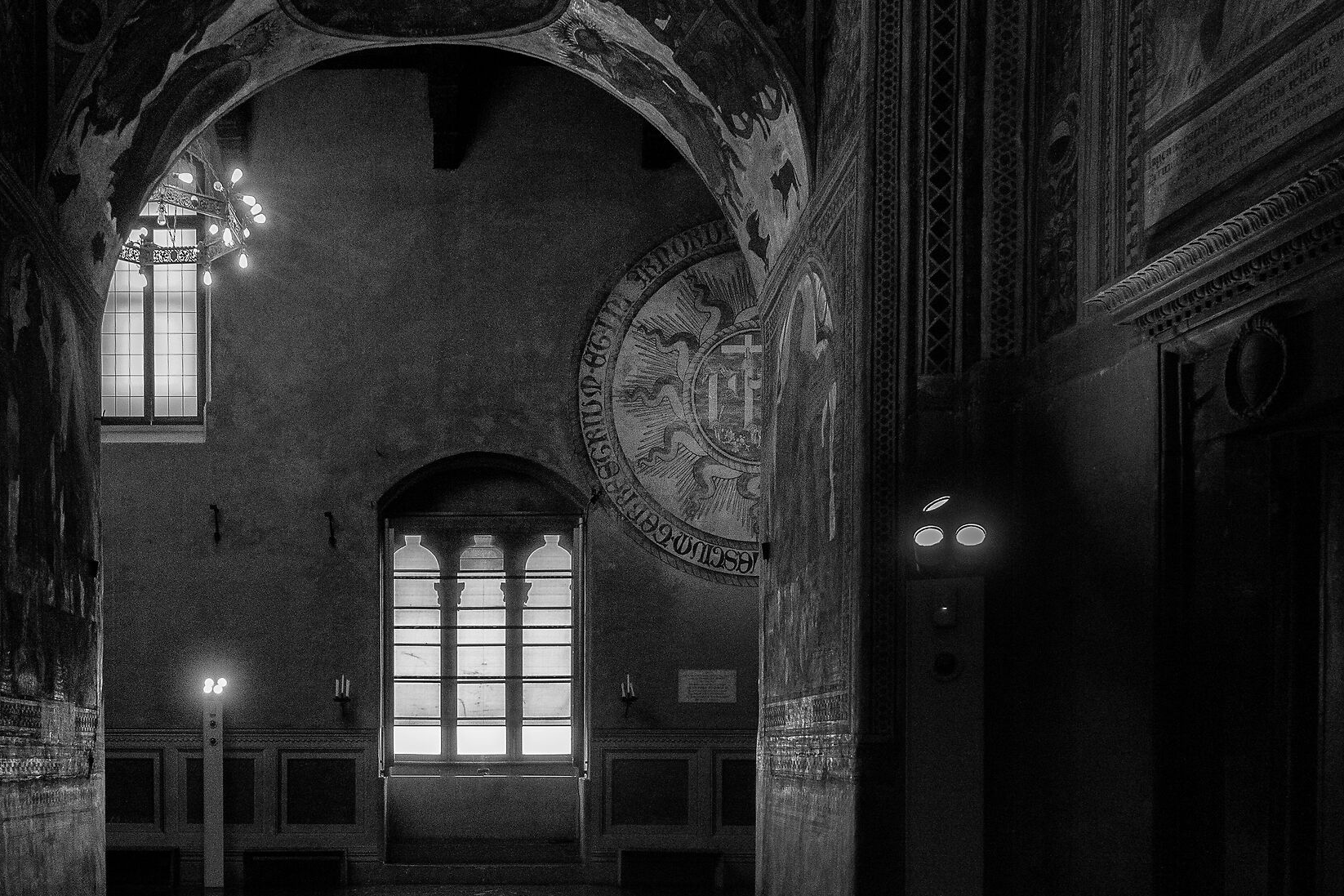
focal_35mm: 35
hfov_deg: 54.0
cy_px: 555
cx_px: 533
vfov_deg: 37.6
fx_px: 1306
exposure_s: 1/100
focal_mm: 8.8
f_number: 2.4
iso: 800
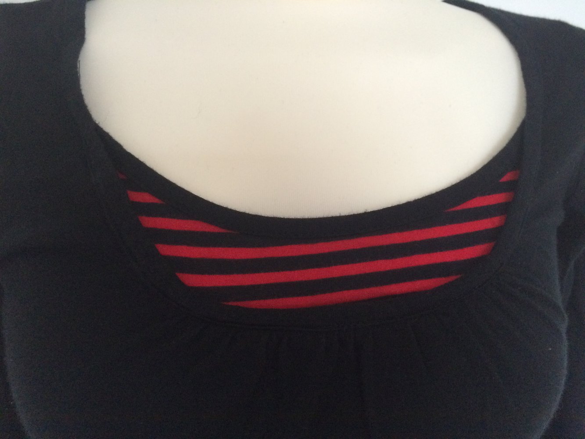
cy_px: 220
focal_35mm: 29
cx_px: 292
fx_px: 490
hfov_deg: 61.7
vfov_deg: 48.2
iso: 320
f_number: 2.2
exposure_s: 1/30
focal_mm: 4.15
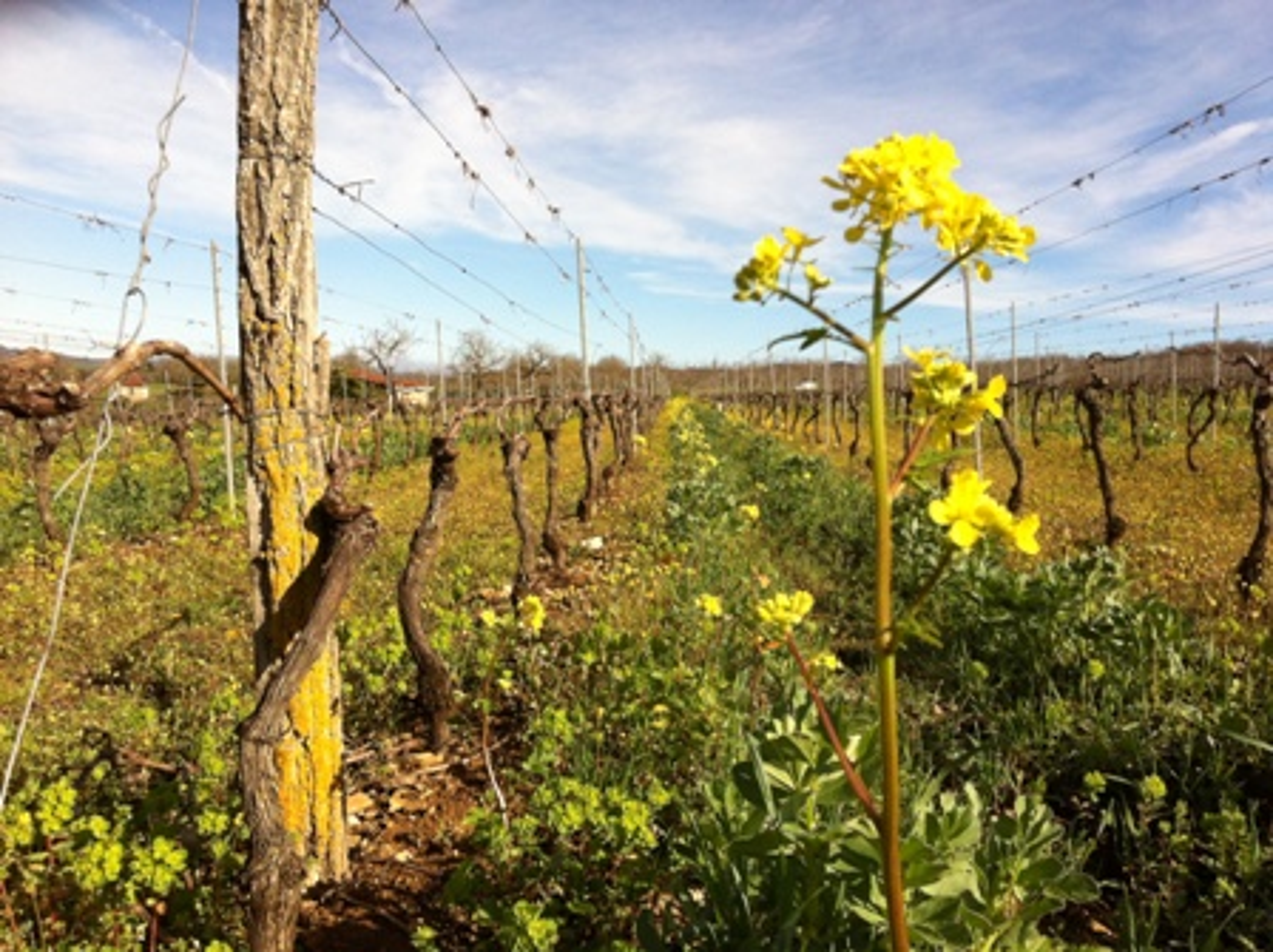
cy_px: 476
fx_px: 1286
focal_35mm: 35
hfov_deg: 52.7
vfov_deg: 40.6
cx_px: 636
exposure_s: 1/1436
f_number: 2.8
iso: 80
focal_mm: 3.85
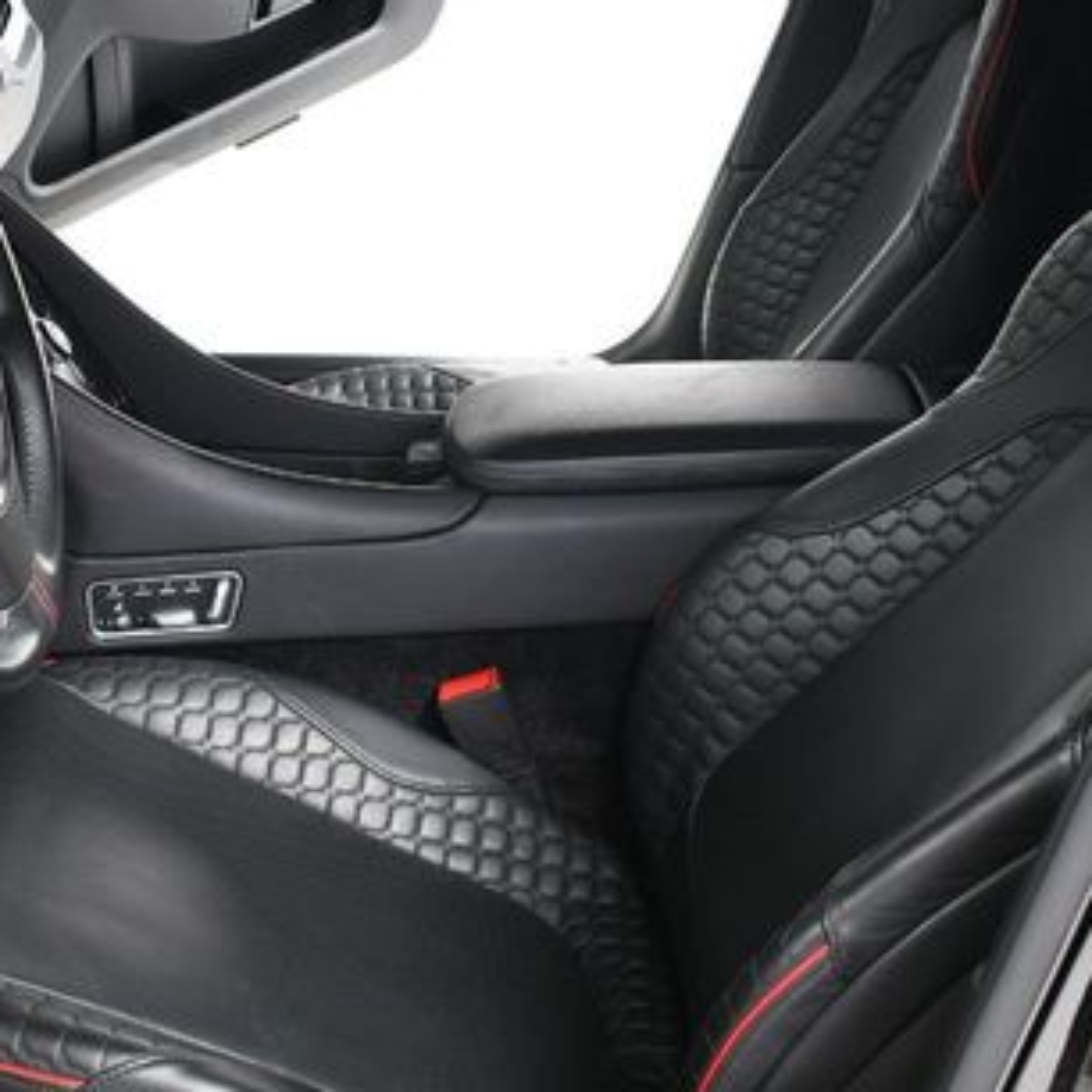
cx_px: 393
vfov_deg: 26.9
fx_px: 2284
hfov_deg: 26.8
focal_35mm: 64
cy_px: 573
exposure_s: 1/160
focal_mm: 18
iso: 100
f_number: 3.5
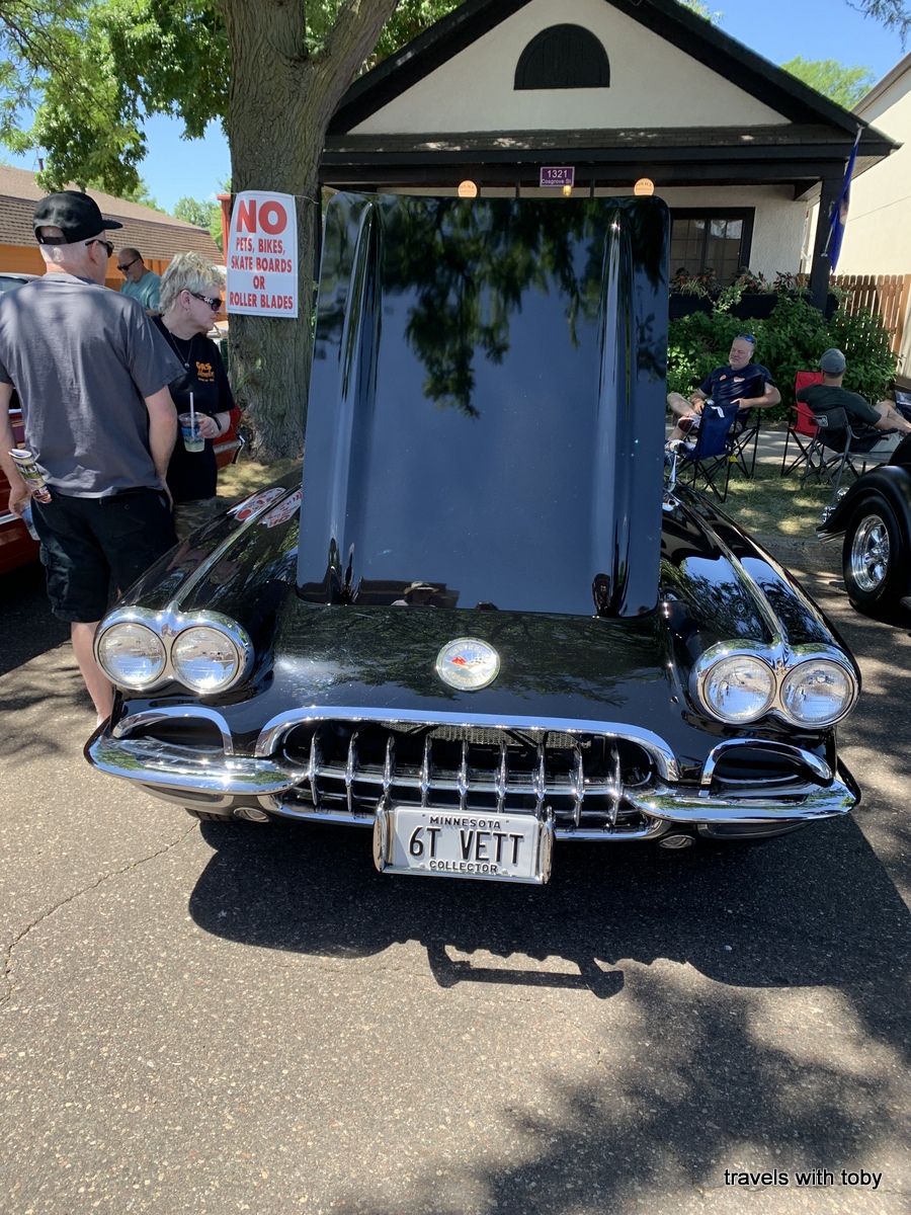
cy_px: 608
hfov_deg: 53.1
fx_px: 912
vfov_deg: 67.3
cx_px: 456
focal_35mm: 26
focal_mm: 4.25
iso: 25
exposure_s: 1/412
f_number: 1.8
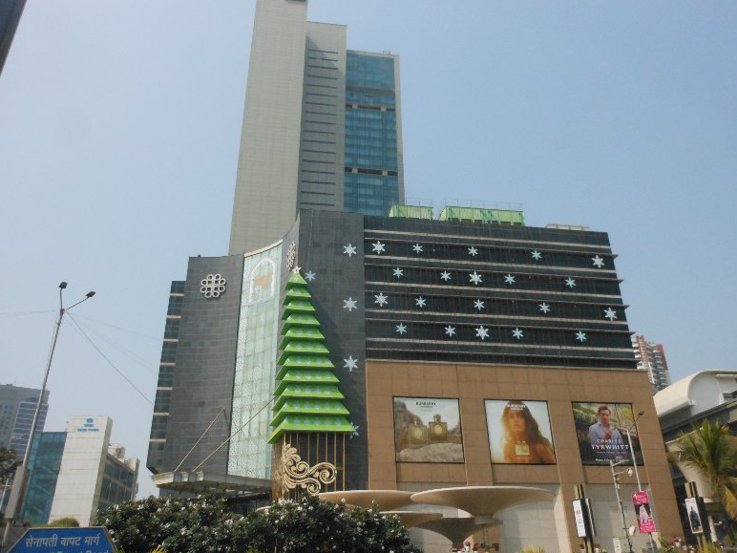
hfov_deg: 61.7
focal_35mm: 29
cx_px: 365
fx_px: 617
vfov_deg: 48.2
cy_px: 272
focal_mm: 5
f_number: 10.4
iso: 400
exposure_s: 1/640
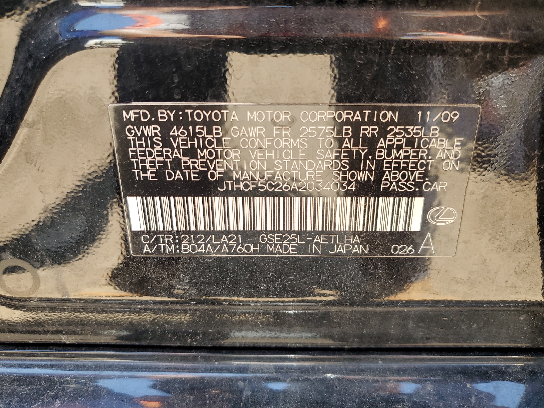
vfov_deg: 53.1
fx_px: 409
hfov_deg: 67.3
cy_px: 204
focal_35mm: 26
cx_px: 272
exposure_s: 1/133
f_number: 1.5
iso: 50
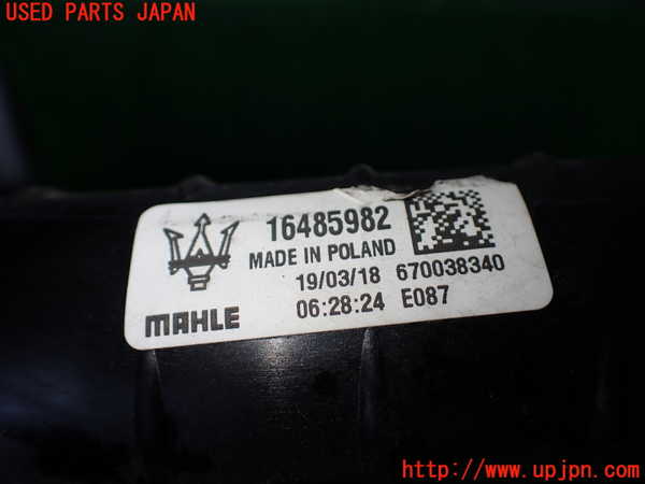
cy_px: 242
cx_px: 322
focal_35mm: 30
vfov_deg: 46.8
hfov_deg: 60.0
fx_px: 559
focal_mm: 5.4
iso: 100
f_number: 2.3
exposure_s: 1/125
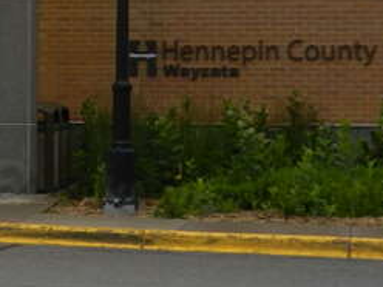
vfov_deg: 8.6
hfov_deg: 11.2
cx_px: -137
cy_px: 14
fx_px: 1892
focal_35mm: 171
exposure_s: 1/25
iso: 360
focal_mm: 9.4
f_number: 4.4
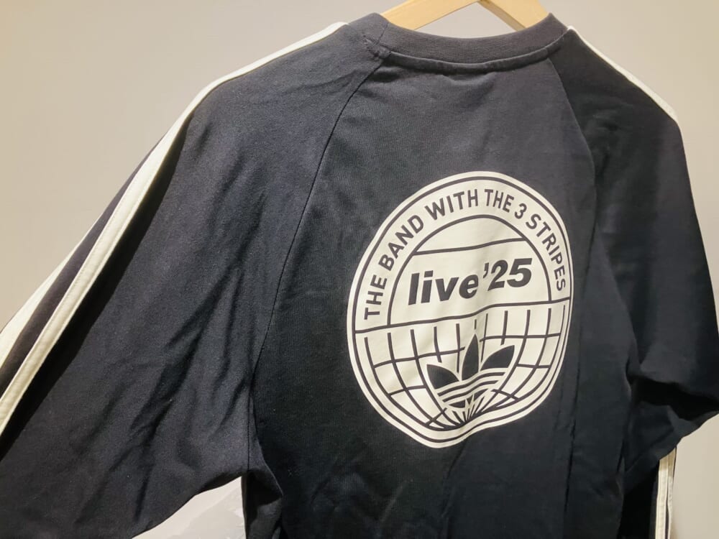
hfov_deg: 63.4
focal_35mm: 28
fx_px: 582
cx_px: 360
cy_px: 270
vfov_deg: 49.7
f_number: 1.8
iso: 160
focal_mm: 3.99
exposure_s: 1/50
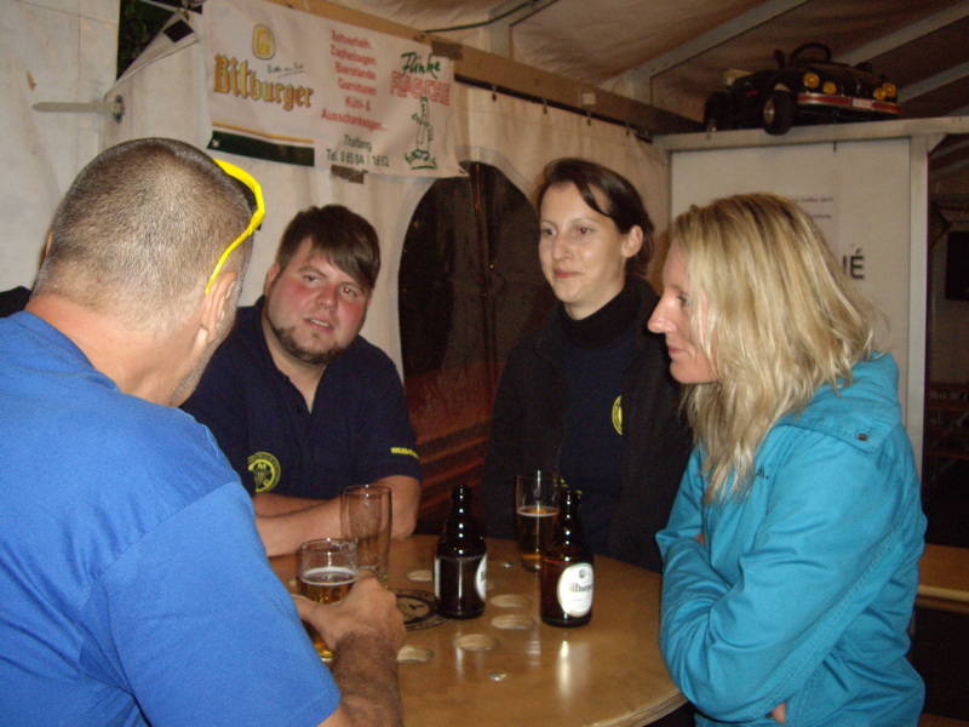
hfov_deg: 49.0
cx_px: 484
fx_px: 1064
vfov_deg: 37.7
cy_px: 364
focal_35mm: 38
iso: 400
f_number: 2.8
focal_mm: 7.9
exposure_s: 1/40
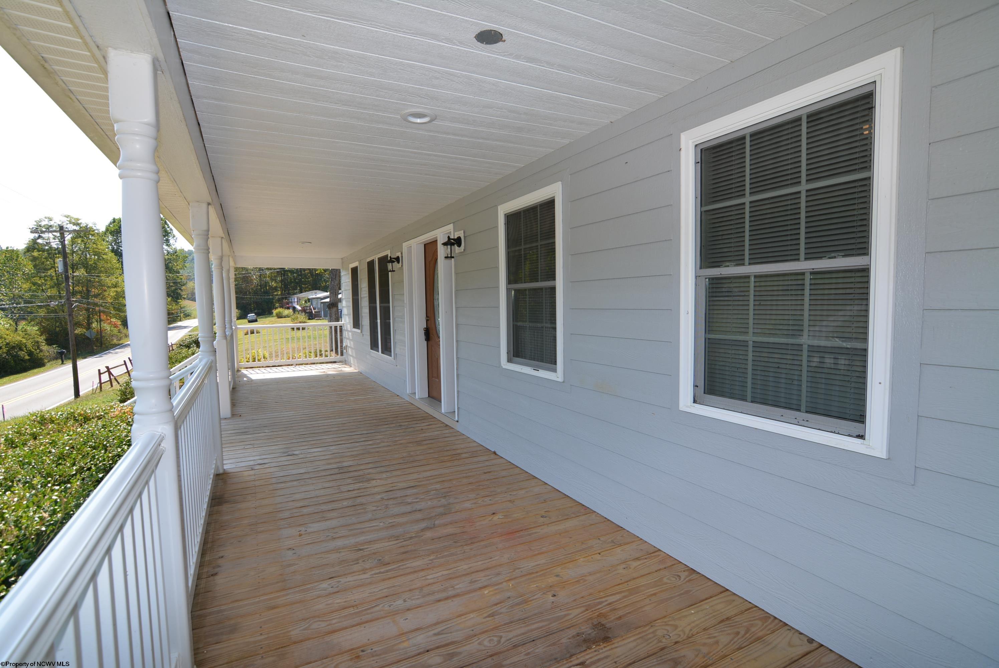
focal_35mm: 16
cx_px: 500
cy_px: 334
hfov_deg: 94.9
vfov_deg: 72.2
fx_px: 458
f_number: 6.3
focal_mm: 11
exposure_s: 1/160
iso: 100
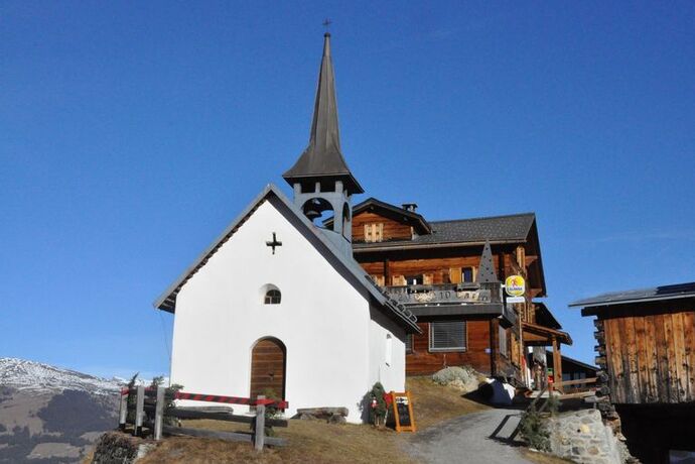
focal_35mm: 45
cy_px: 232
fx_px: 869
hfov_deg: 43.6
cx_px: 348
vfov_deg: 29.9
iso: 3200
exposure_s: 1/1600
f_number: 20
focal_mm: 30
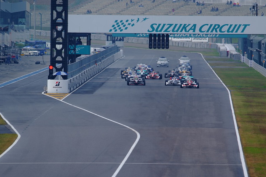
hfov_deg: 4.1
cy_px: 87
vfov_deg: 2.7
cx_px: 138
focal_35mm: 508
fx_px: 3752
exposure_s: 1/500
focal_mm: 300
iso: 100
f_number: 5.6
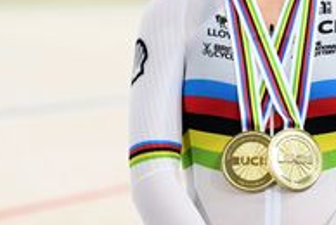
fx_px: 2215
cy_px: 1
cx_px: 251
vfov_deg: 5.8
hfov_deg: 8.7
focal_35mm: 237
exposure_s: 1/500
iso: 5000
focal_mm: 115
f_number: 4
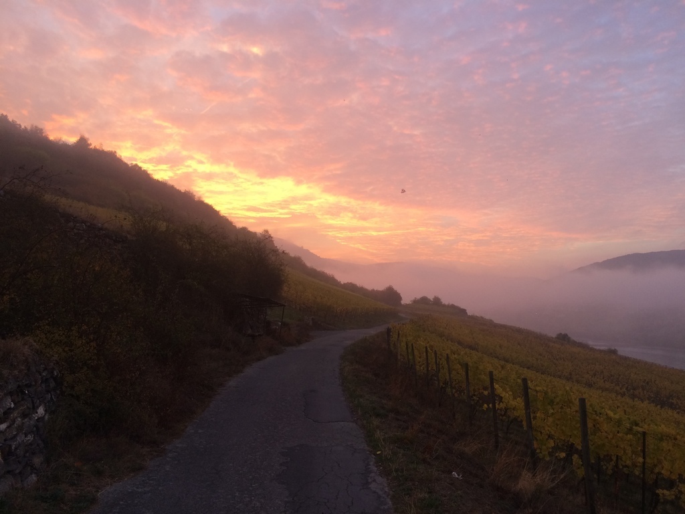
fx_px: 574
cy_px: 257
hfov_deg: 61.7
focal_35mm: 29
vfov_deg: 48.2
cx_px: 342
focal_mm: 4.15
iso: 32
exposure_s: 1/33
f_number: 2.2
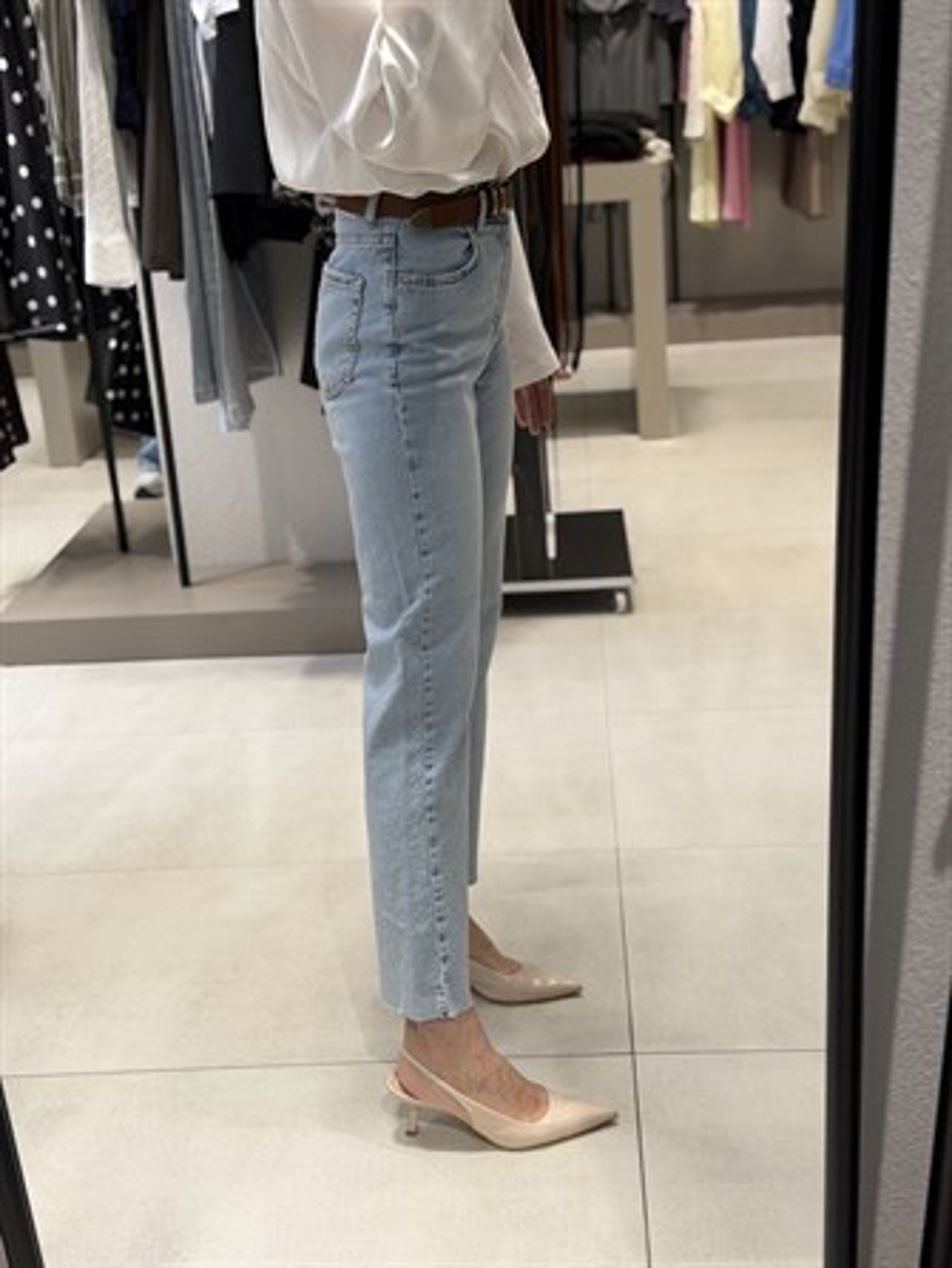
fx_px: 1758
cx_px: 476
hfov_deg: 30.3
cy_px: 634
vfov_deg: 39.6
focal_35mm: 48
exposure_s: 1/121
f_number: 1.78
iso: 50
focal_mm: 6.76
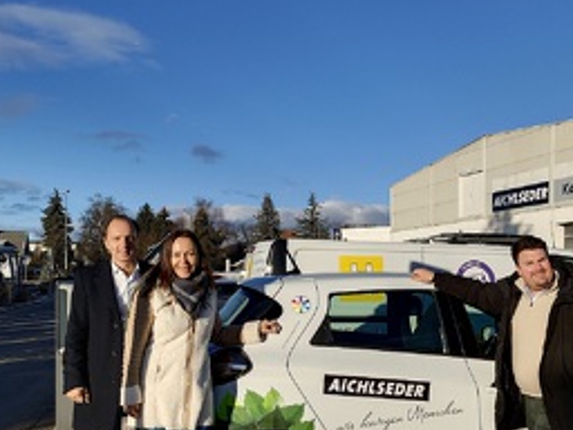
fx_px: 646
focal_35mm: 39
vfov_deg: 36.6
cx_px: 342
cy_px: 273
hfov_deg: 47.6
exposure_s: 1/690
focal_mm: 4.71
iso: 101
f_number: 1.79
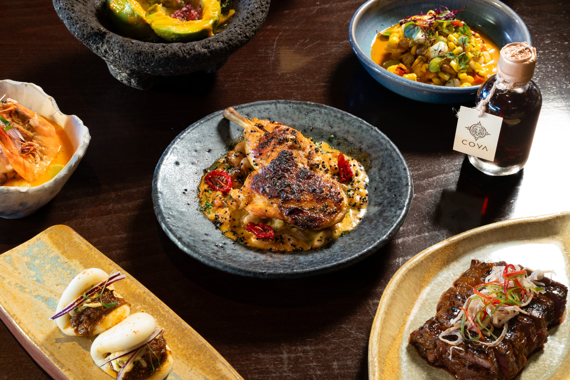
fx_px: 918
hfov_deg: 34.5
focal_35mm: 58
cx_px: 285
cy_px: 190
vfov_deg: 23.4
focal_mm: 58
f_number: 18
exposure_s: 1/1.25
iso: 800
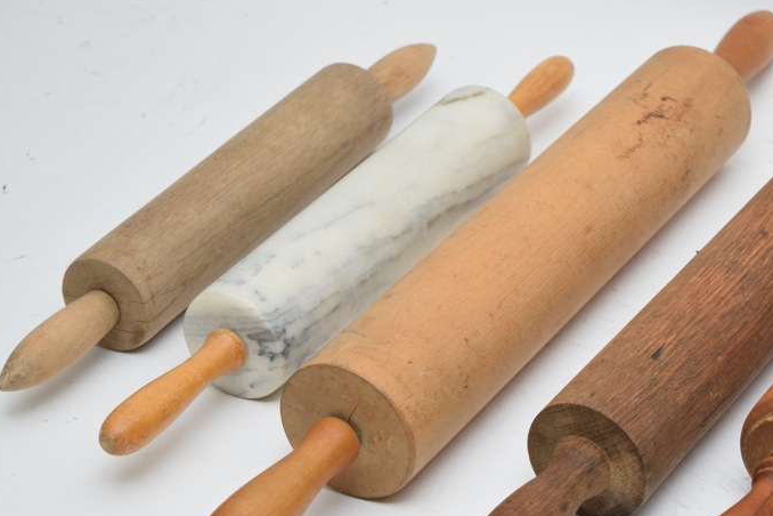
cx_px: 527
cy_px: 281
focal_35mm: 122
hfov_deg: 16.8
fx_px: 2614
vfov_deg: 11.3
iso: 800
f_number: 5.6
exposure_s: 1/100
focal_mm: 55
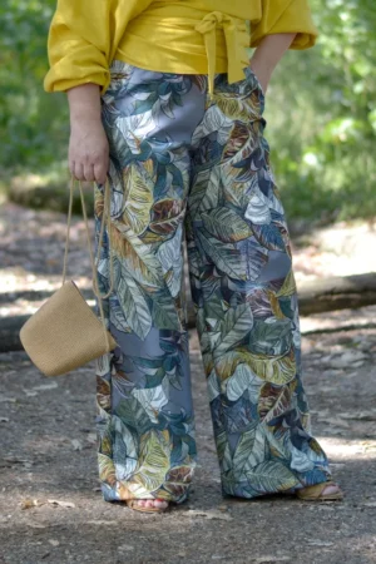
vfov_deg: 27.0
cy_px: 282
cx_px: 188
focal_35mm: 75
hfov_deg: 18.2
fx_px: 1175
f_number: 1.8
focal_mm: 50
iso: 640
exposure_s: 1/2500
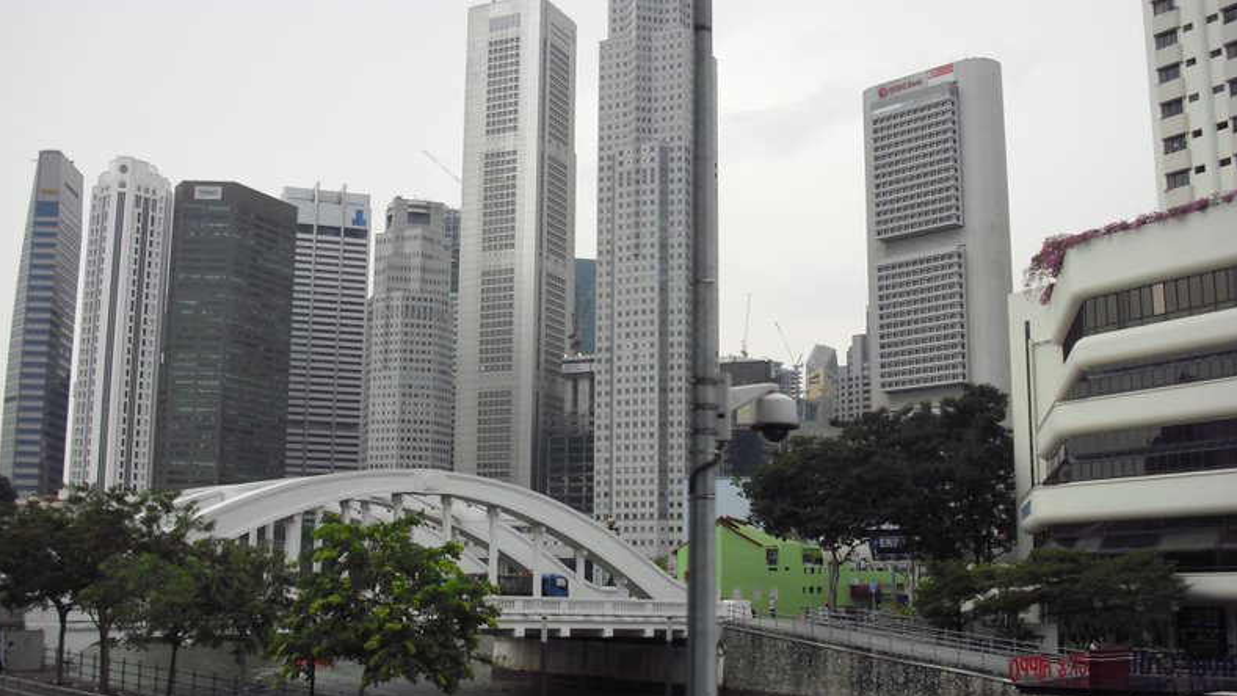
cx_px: 615
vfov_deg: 28.4
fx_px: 1378
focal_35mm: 42
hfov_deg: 48.4
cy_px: 357
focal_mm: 6.2
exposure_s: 1/250
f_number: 2.8
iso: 100
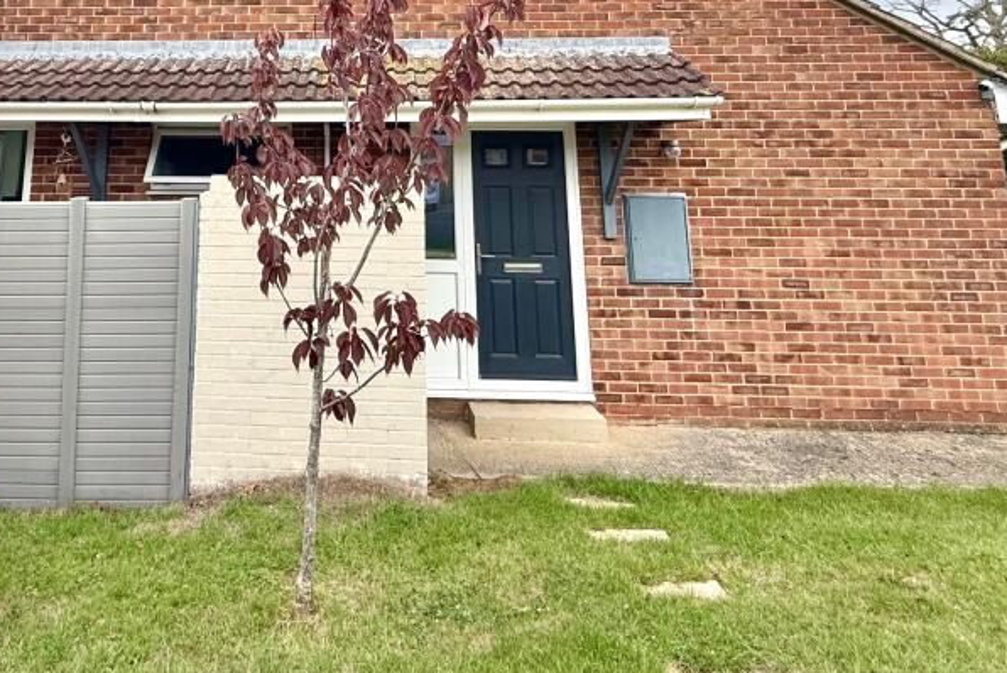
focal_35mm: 25
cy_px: 41
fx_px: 700
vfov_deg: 45.4
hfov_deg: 69.4
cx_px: 333
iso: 64
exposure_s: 1/266
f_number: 2.2
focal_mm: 2.22
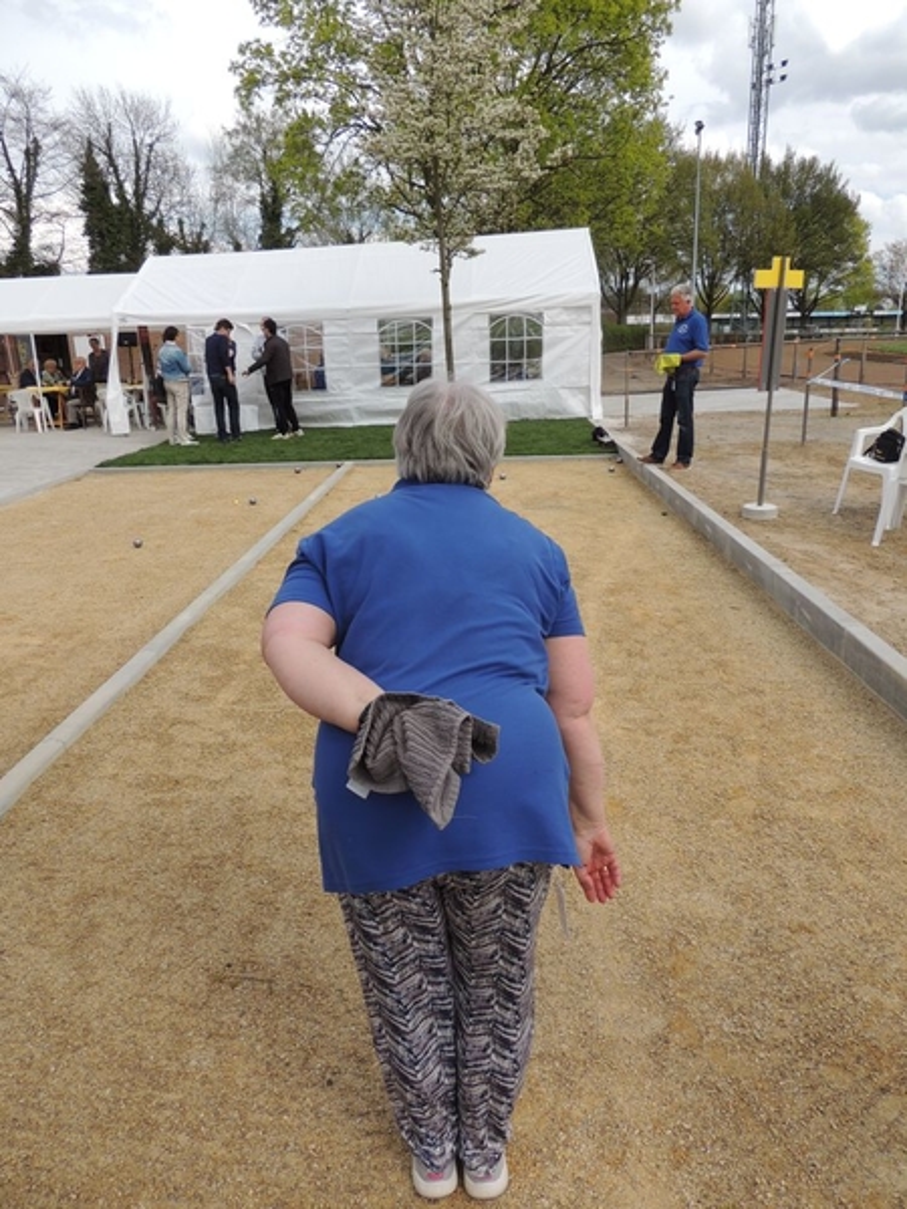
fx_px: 838
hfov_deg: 56.8
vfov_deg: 71.6
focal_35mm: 24
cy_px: 604
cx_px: 454
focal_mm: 4.3
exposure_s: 1/1000
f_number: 3
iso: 100
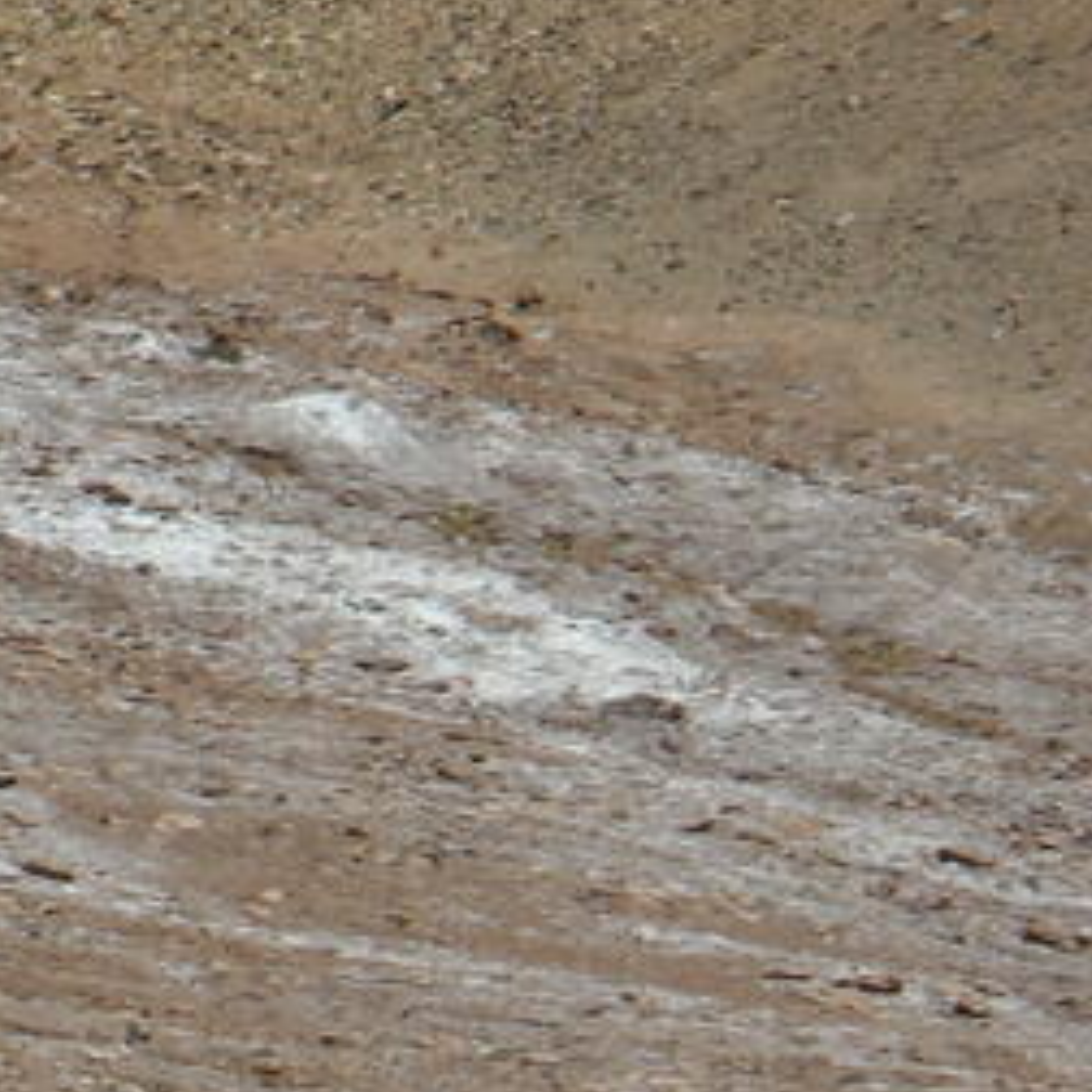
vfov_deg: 2.4
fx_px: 25590
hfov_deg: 2.4
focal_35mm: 717
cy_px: 1655
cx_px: 264
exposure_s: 1/800
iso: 100
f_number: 5.6
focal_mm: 42.6
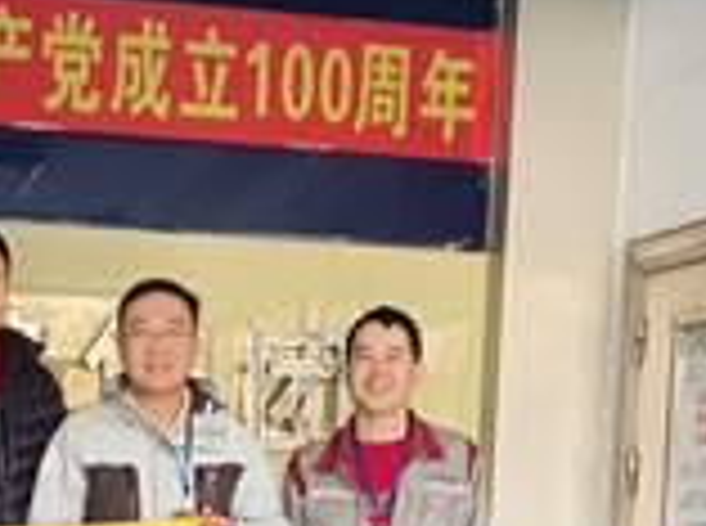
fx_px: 1404
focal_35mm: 69
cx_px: 139
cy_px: 616
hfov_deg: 27.6
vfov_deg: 20.0
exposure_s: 1/50
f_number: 1.9
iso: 648
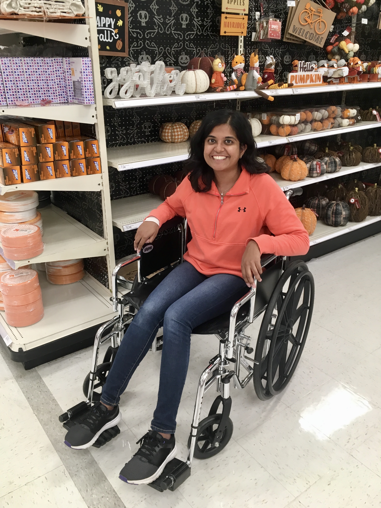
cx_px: 190
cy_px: 254
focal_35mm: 29
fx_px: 426
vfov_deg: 61.7
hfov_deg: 48.2
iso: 64
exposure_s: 1/30
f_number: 2.2
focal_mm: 4.15
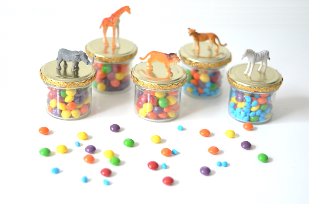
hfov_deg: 27.0
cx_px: 154
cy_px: 102
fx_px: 642
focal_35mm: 75
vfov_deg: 18.1
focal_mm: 50
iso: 3200
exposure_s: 1/1250
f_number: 1.8
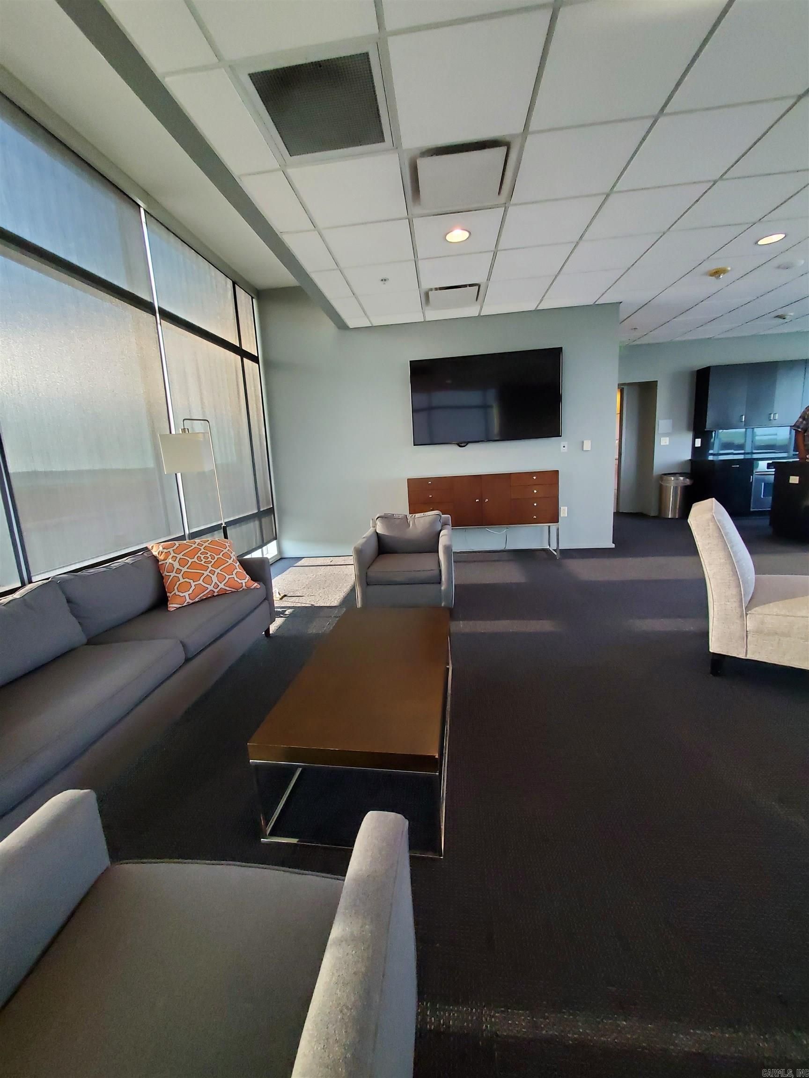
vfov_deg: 106.2
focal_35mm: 13
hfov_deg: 89.9
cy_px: 539
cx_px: 404
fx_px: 405
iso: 500
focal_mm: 1.8
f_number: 2.2
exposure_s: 1/60
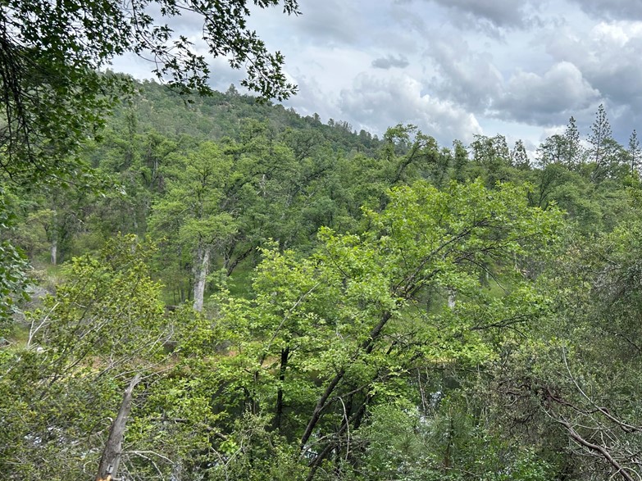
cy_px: 236
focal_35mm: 34
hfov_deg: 53.2
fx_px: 630
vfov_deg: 41.8
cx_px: 413
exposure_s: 1/3077
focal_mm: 5.7
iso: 50
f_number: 1.5
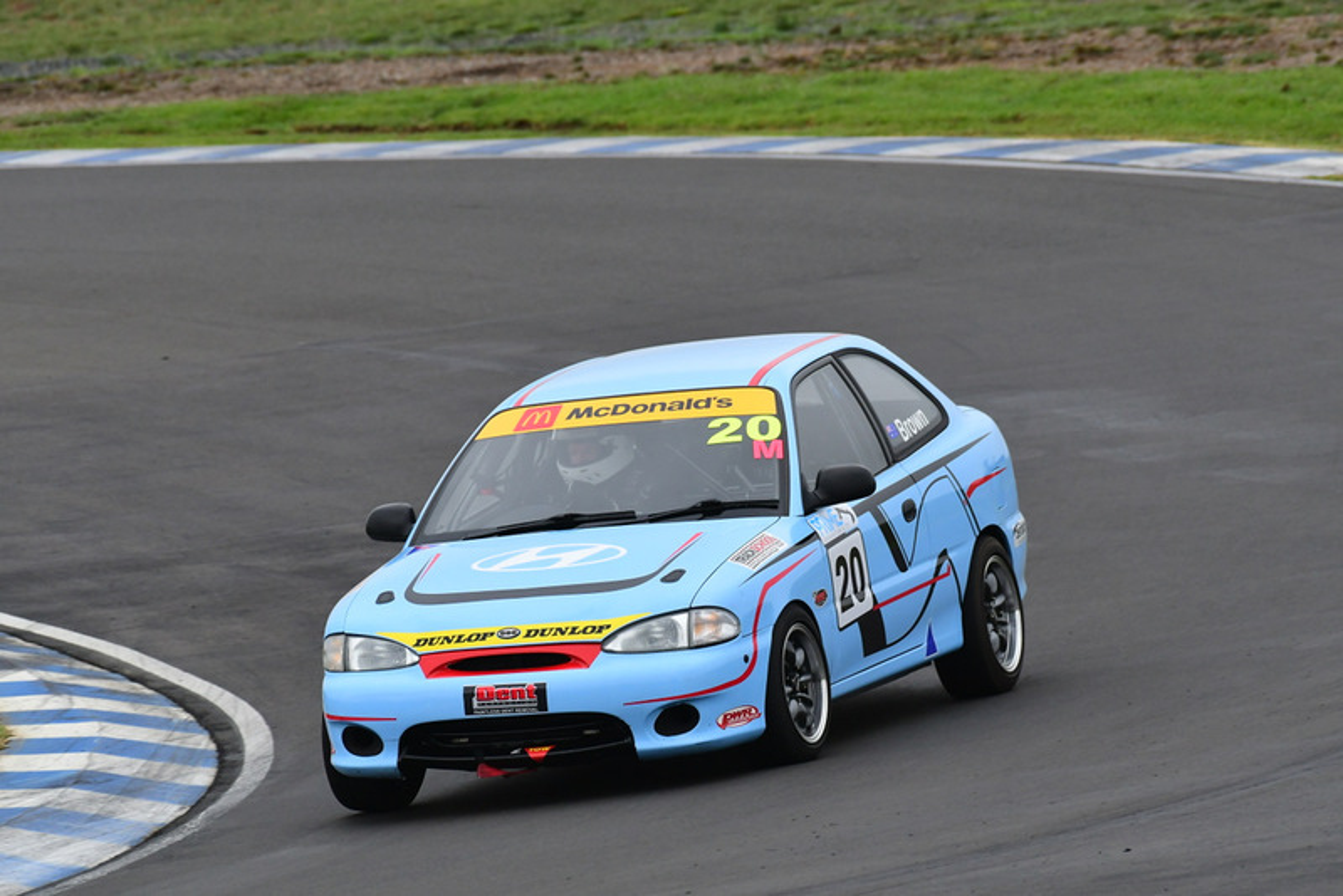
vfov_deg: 1.8
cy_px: 448
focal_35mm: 750
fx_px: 27988
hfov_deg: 2.7
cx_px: 672
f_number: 9
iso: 1000
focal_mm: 500
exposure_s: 1/640
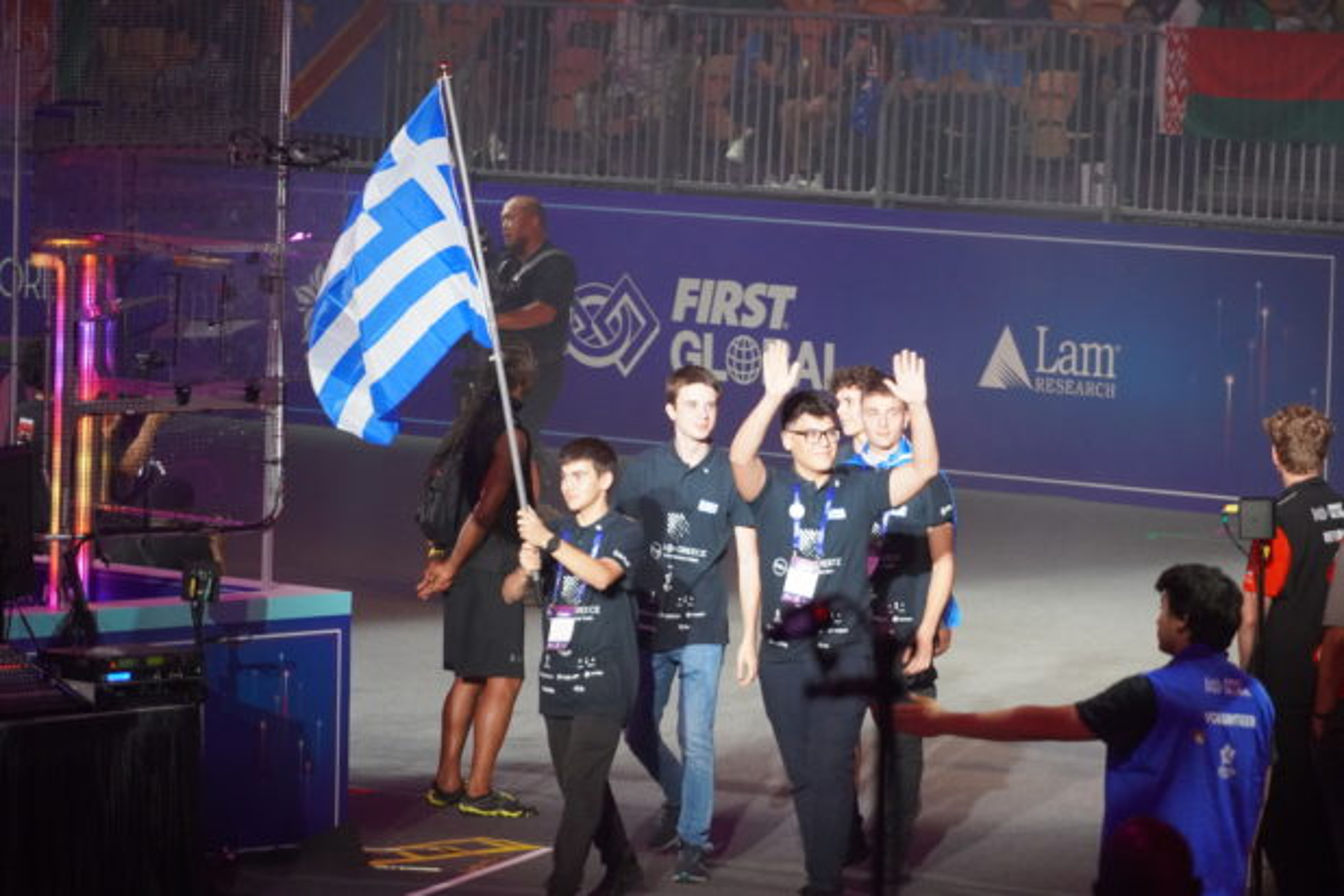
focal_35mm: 202
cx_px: 672
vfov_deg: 6.8
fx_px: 7559
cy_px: 448
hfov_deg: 10.2
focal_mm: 135
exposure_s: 1/250
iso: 4000
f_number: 5.6
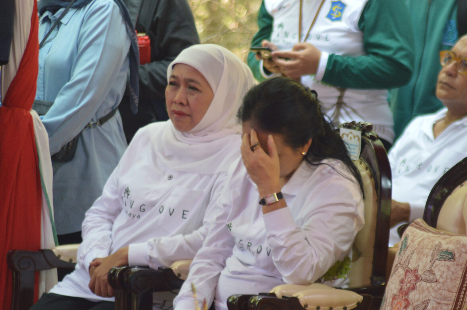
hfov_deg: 7.0
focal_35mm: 292
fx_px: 3791
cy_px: 155
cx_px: 234
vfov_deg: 4.7
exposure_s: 1/100
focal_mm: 195
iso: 800
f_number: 4.8
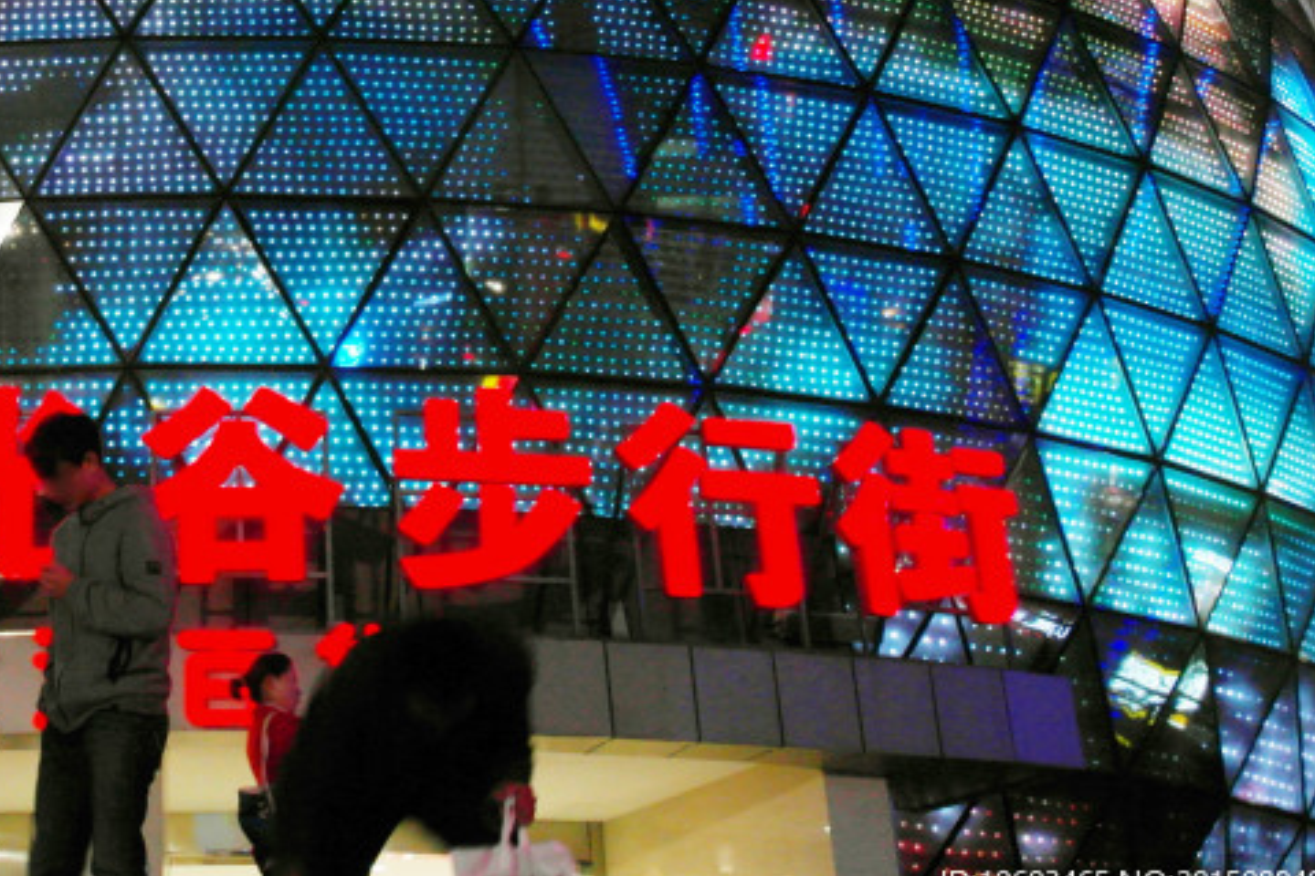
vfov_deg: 20.6
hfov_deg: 30.2
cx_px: 159
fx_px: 2338
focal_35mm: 64
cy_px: 1
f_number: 7.1
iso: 800
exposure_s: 1/13
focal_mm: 20
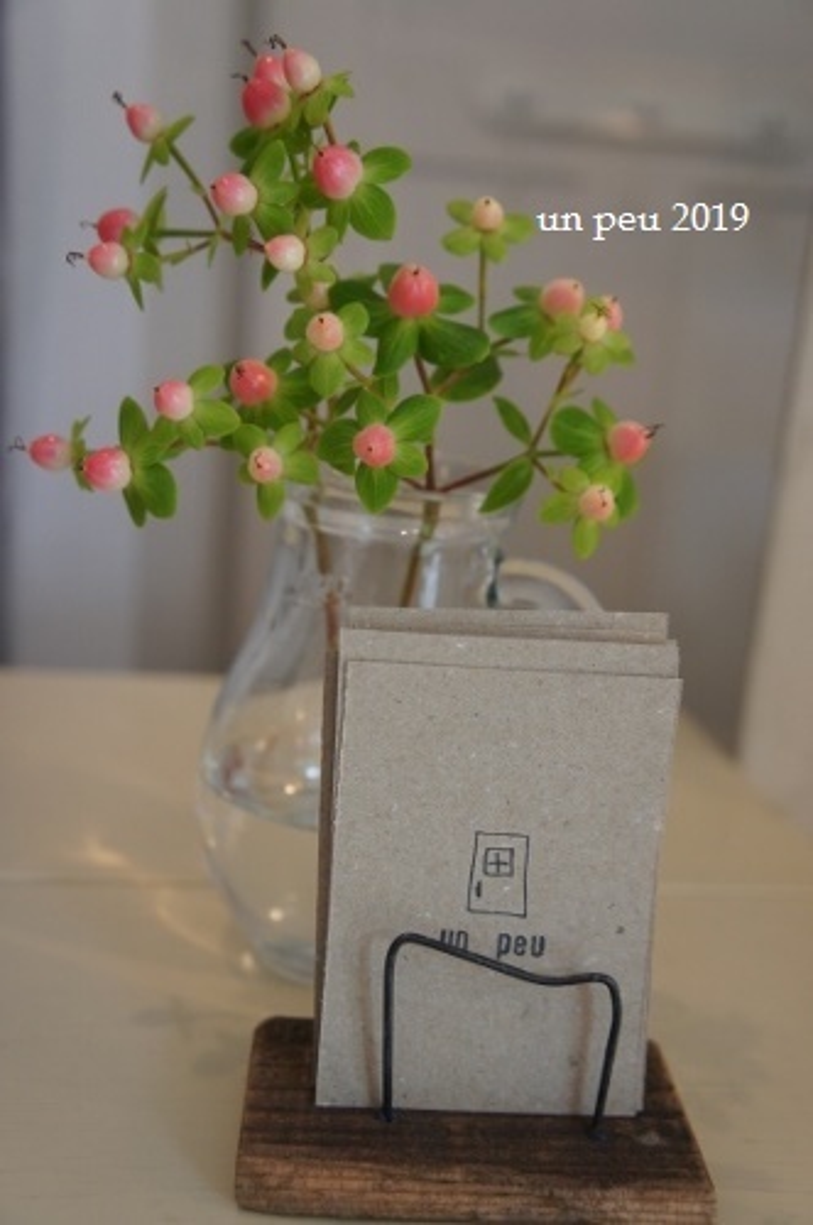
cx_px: 406
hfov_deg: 36.8
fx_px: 1223
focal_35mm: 36
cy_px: 612
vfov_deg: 53.2
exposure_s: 1/40
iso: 500
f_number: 4
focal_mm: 24
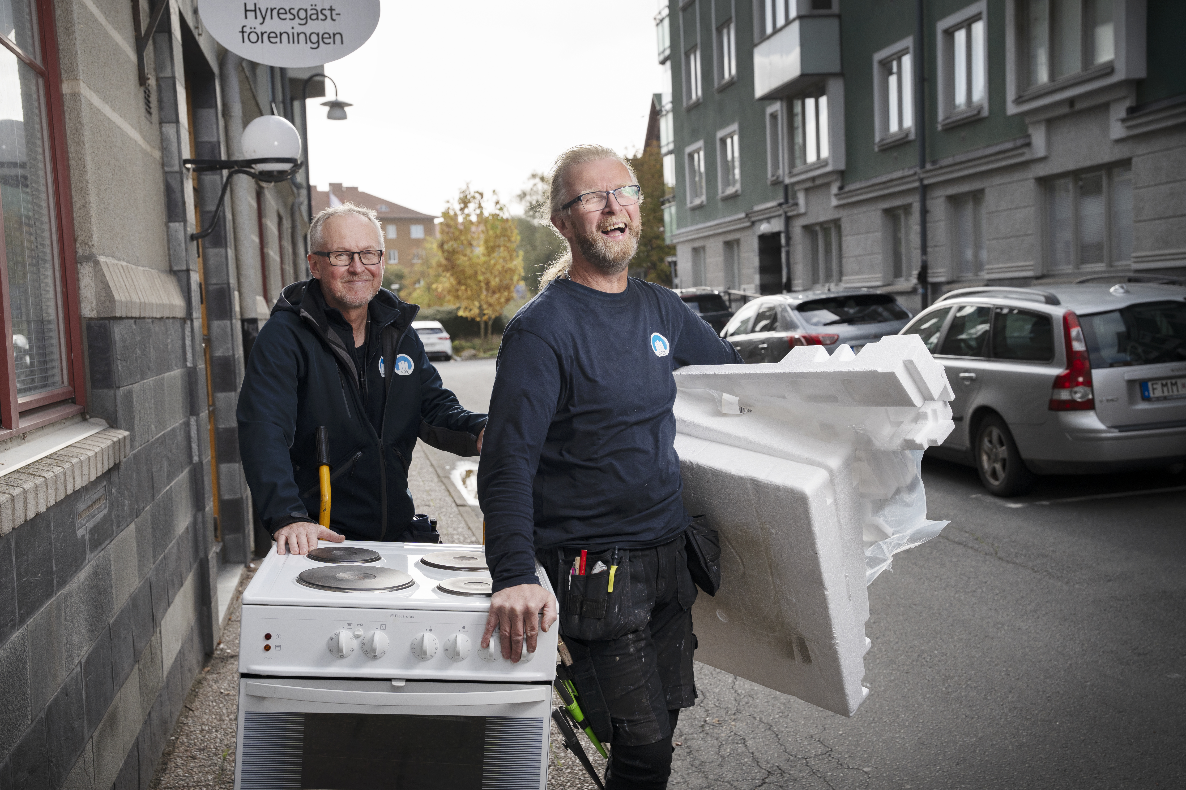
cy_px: 395
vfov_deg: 32.5
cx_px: 593
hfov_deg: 47.2
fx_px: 1357
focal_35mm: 41
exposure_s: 1/1600
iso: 400
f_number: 4.5
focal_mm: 41.2
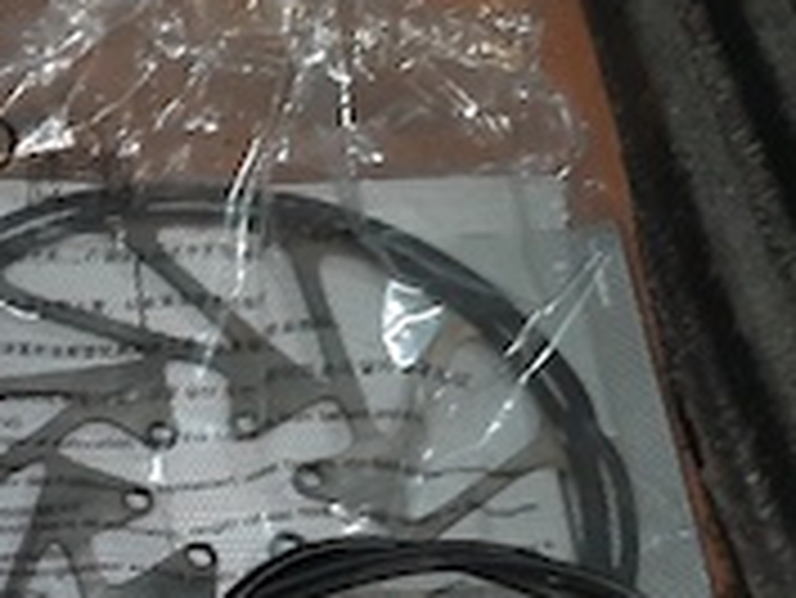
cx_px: -693
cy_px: 1025
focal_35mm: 113
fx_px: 2600
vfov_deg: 12.2
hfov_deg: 14.9
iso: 320
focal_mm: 4.6
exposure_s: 1/30
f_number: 2
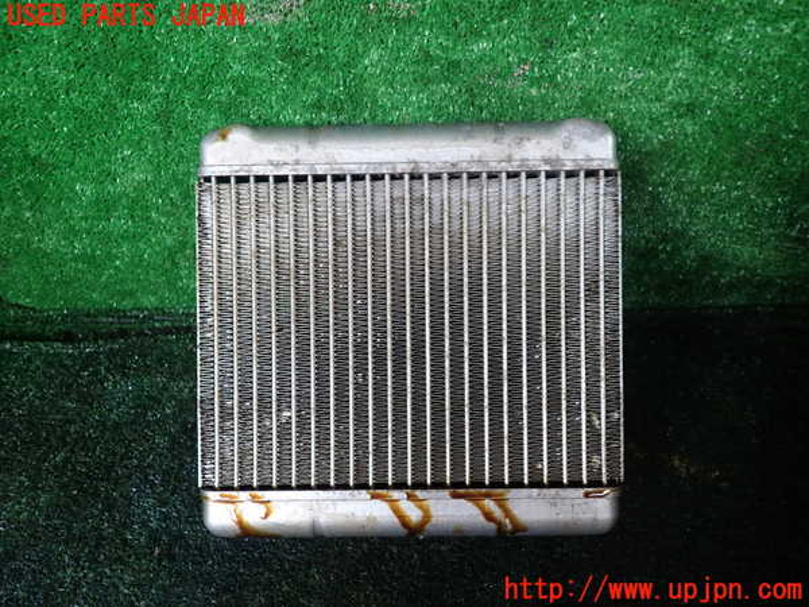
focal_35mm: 25
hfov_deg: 69.4
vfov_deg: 54.9
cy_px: 304
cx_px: 404
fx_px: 584
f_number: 2
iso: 200
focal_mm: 4.5
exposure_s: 1/30
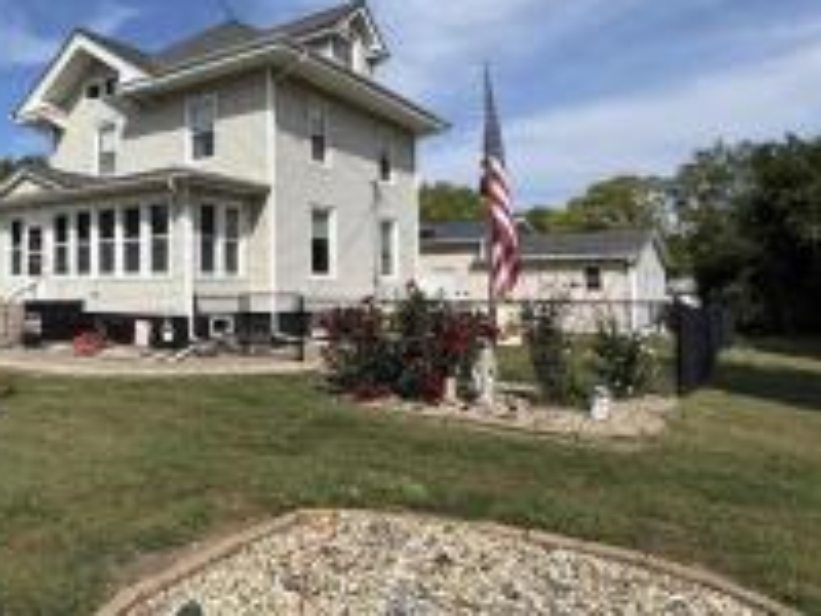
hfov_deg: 58.9
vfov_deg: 49.4
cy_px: 246
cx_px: 172
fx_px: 664
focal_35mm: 28
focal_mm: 2.22
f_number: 2.2
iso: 50
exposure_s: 1/3390
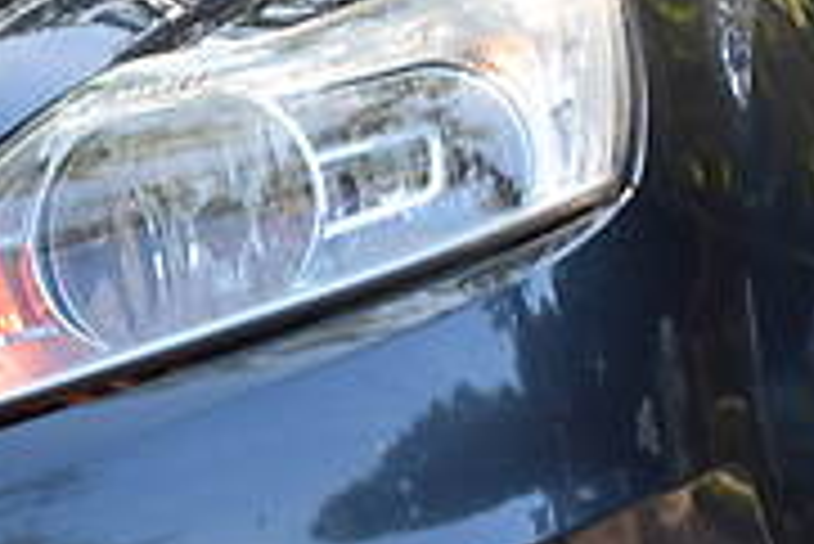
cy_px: 546
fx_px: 4055
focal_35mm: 179
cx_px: -292
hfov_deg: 11.1
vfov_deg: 7.6
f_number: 9
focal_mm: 27
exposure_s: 1/100
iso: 400
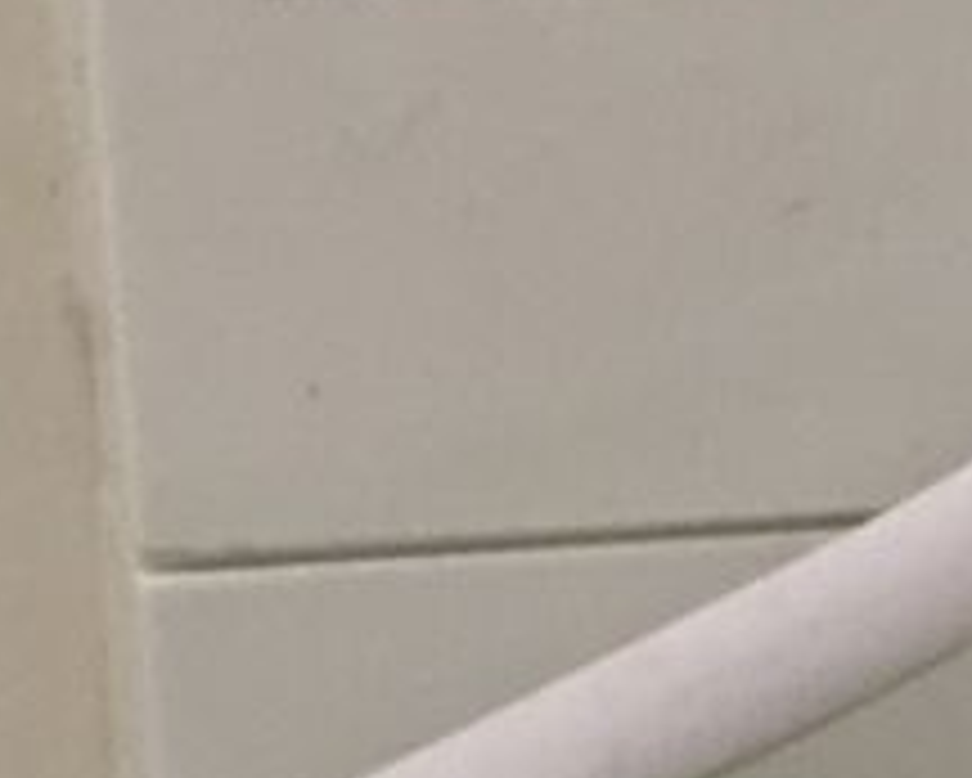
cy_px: 983
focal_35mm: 131
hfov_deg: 14.6
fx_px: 3770
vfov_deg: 11.5
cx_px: 772
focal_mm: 4.15
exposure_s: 1/20
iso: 200
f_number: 2.2
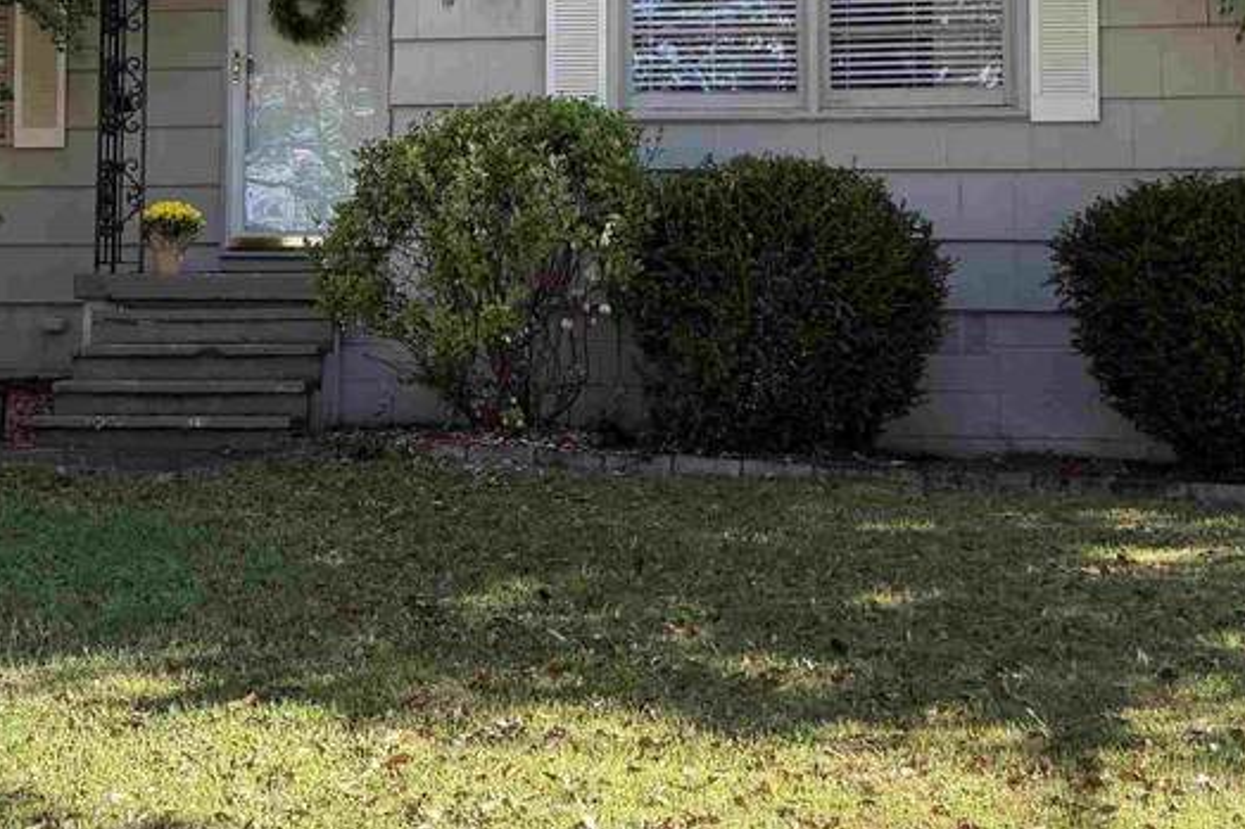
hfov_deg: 32.7
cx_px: 435
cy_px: 147
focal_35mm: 61
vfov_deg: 21.9
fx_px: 2109
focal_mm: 6.76
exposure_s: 1/559
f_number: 1.78
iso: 100
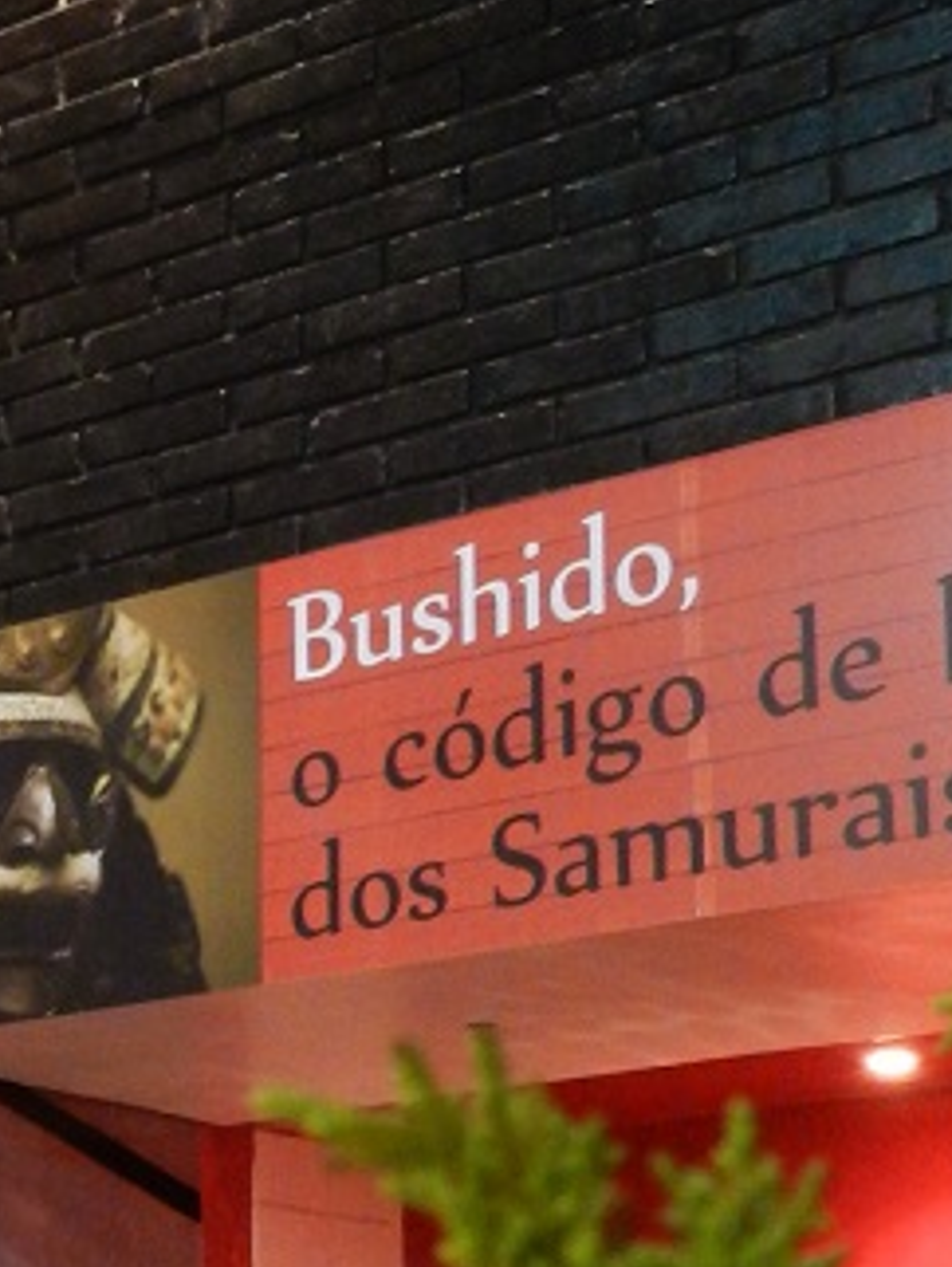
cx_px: -586
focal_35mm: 106
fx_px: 3882
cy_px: 1129
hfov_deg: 13.0
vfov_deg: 18.2
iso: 450
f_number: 3.7
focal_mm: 5.6
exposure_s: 1/15
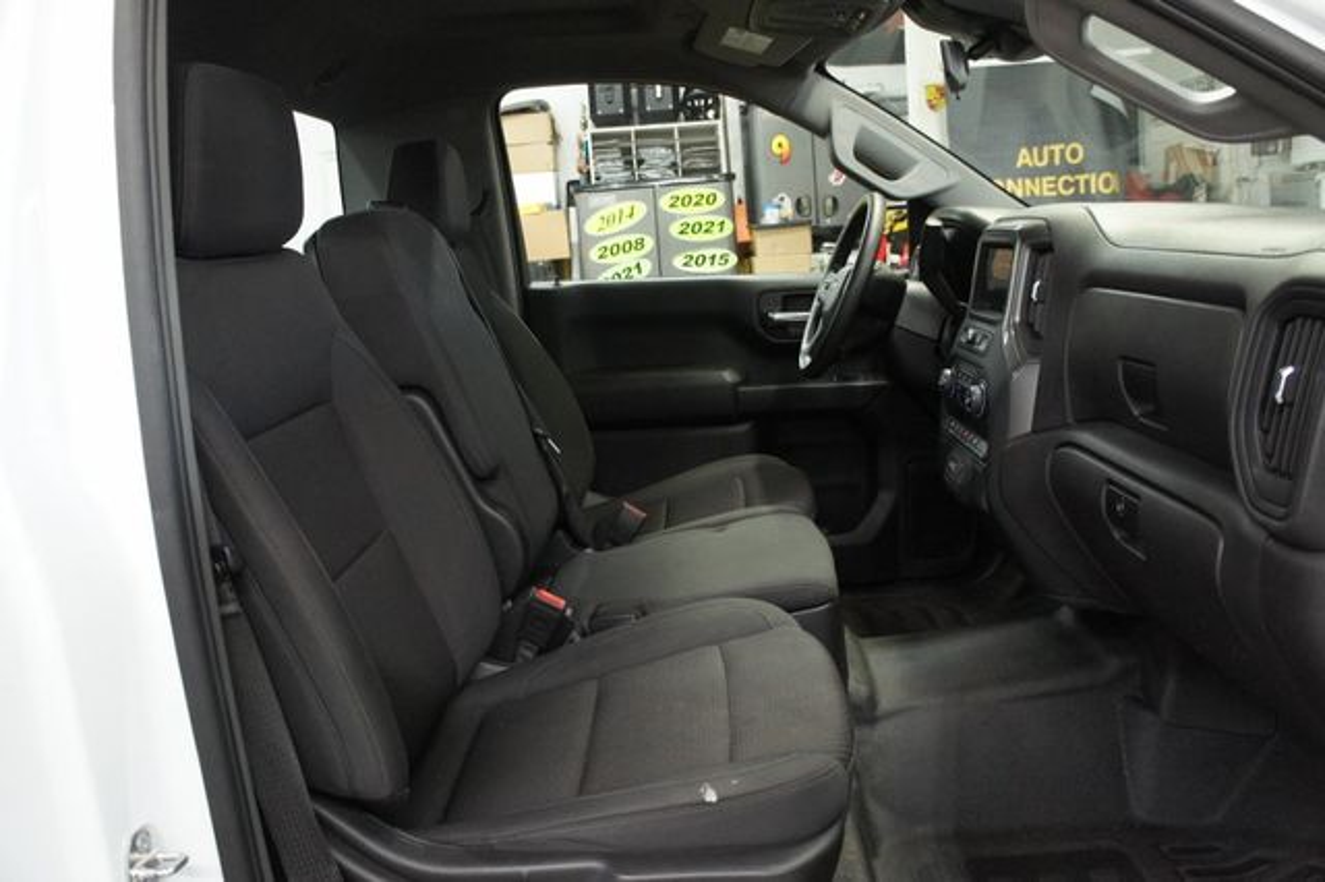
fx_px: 993
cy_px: 441
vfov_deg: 47.9
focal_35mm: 27
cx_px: 662
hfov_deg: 67.4
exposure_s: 1/50
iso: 1600
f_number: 3.5
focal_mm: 18
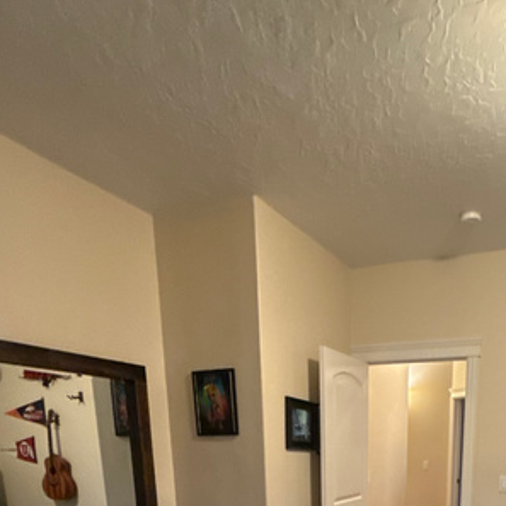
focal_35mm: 32
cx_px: 375
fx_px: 529
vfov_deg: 40.5
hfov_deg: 49.2
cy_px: 566
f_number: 2.2
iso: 800
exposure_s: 1/60
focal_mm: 2.22
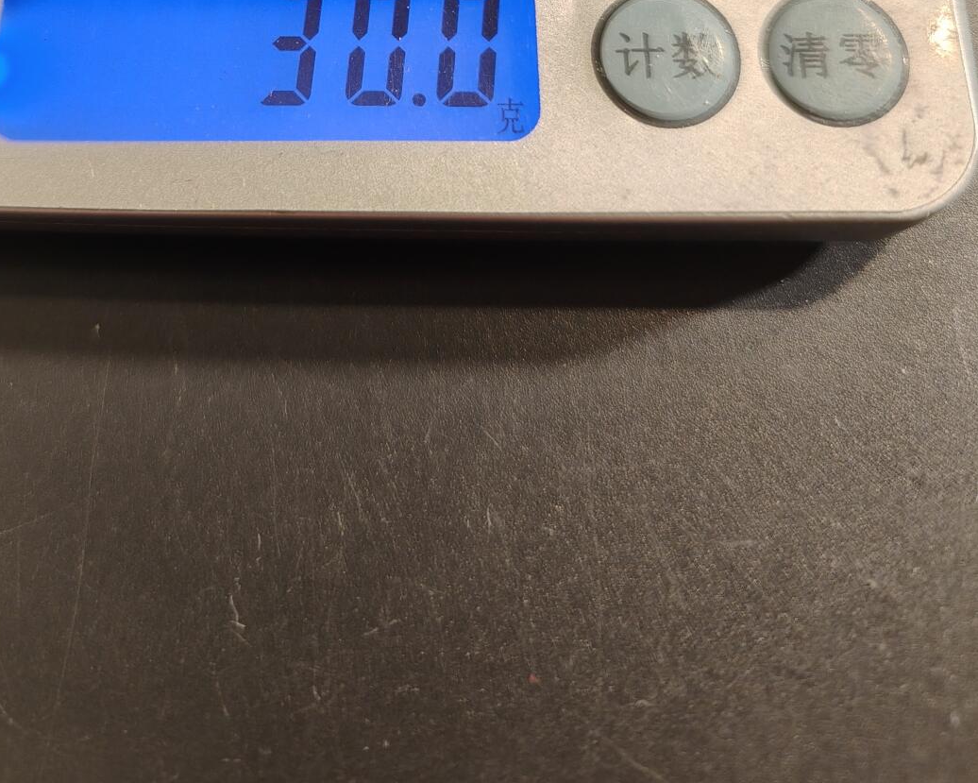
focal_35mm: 39
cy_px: -44
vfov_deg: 34.0
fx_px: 1129
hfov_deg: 46.2
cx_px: 342
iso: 250
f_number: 1.6
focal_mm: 6.06
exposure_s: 1/139
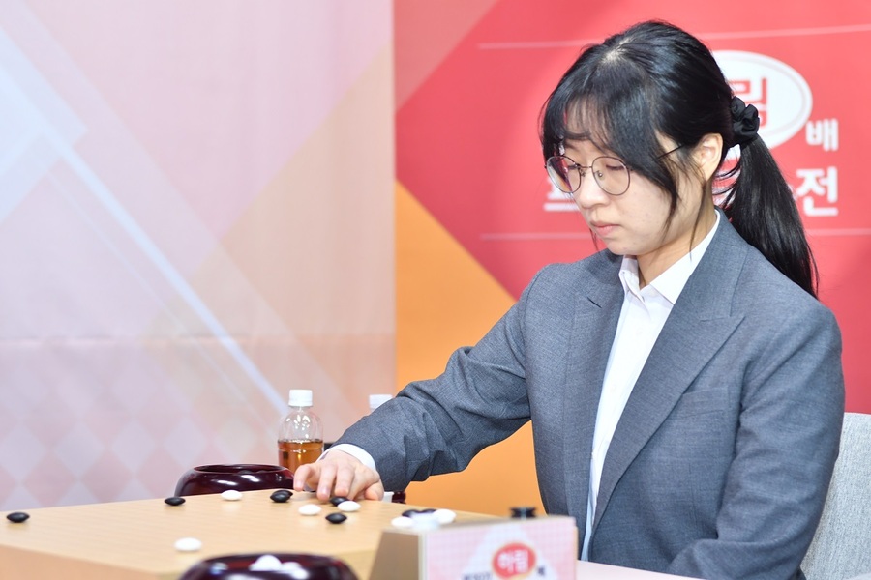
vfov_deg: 16.7
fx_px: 1984
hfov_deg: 24.8
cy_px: 290
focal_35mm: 82
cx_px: 436
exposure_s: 1/100
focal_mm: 55
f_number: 4
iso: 1000
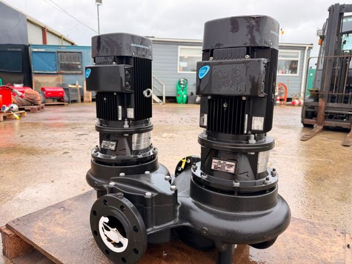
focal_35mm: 24
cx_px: 176
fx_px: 244
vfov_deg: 56.8
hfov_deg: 71.6
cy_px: 132
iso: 100
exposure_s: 1/575
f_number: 1.78
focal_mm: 6.76
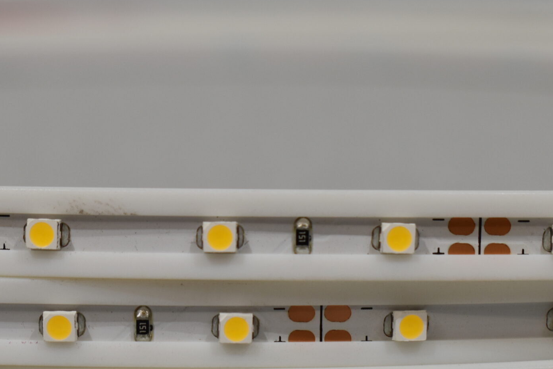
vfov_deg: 10.3
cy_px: 329
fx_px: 2043
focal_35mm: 133
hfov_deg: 15.4
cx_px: 255
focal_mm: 48
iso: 320
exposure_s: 1/60
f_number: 8
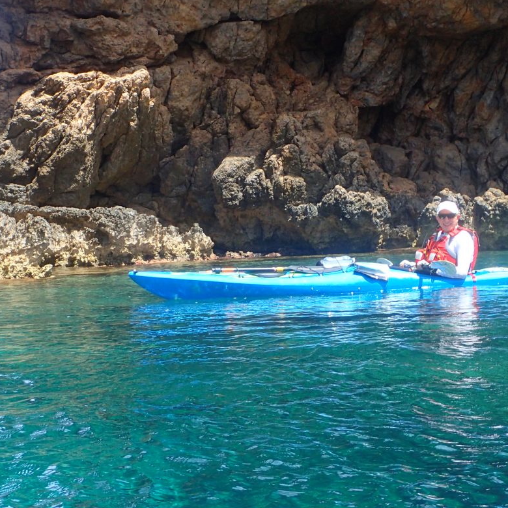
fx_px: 1295
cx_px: 206
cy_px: 232
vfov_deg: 22.2
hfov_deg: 22.2
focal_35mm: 78
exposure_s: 1/200
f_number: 4
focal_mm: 7.86
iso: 100
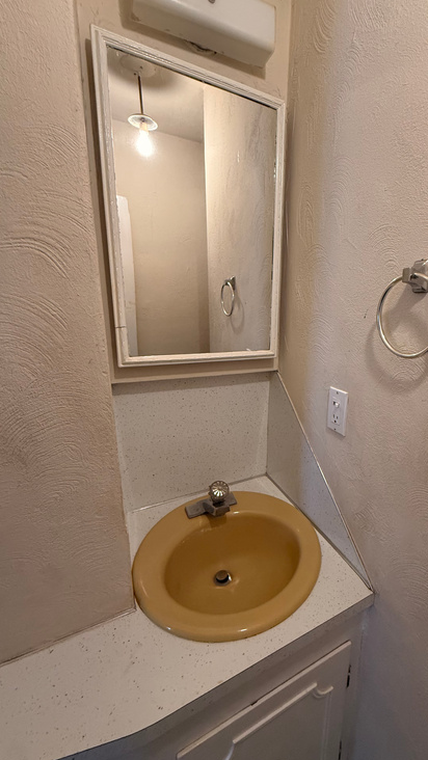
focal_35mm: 16
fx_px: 323
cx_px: 291
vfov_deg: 99.4
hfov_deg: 65.1
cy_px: 374
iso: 320
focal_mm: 2.22
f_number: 2.2
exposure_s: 1/120
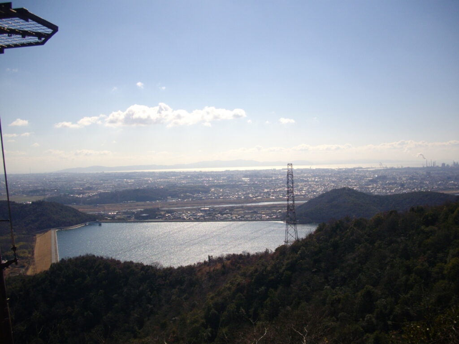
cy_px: 172
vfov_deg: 38.7
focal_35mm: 37
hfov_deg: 50.1
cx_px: 230
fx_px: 491
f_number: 5.6
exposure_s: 1/800
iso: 100
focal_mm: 6.2
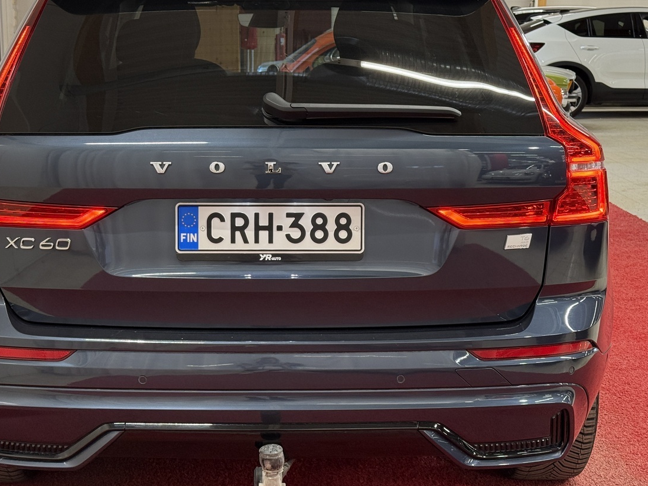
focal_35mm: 63
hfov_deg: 30.7
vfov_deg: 23.3
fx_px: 1179
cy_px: 217
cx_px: 285
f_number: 1.78
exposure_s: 1/60
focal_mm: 6.76
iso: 100
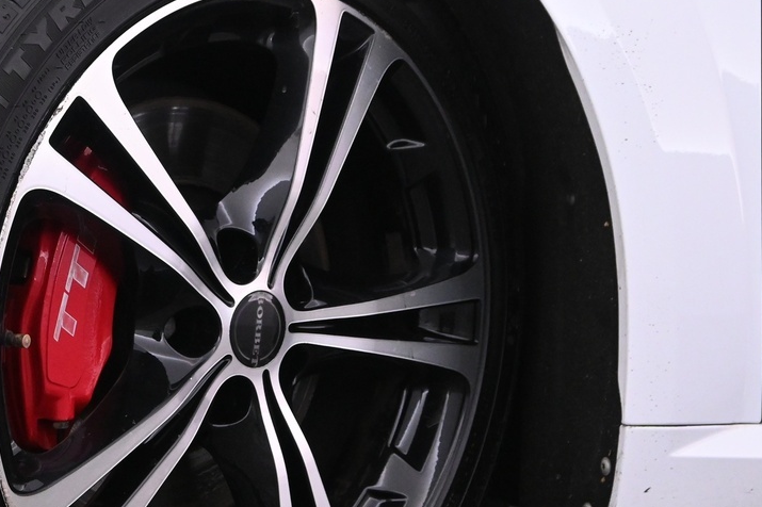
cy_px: 271
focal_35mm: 70
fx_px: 1475
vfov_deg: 19.5
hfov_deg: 28.3
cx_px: 132
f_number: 4.5
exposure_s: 1/80
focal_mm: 20.5
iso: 2500
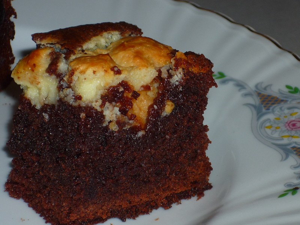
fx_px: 1473
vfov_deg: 8.7
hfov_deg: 11.6
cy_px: 112
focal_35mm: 170
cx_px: 150
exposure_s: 1/60
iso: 100
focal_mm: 20.8
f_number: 5.8
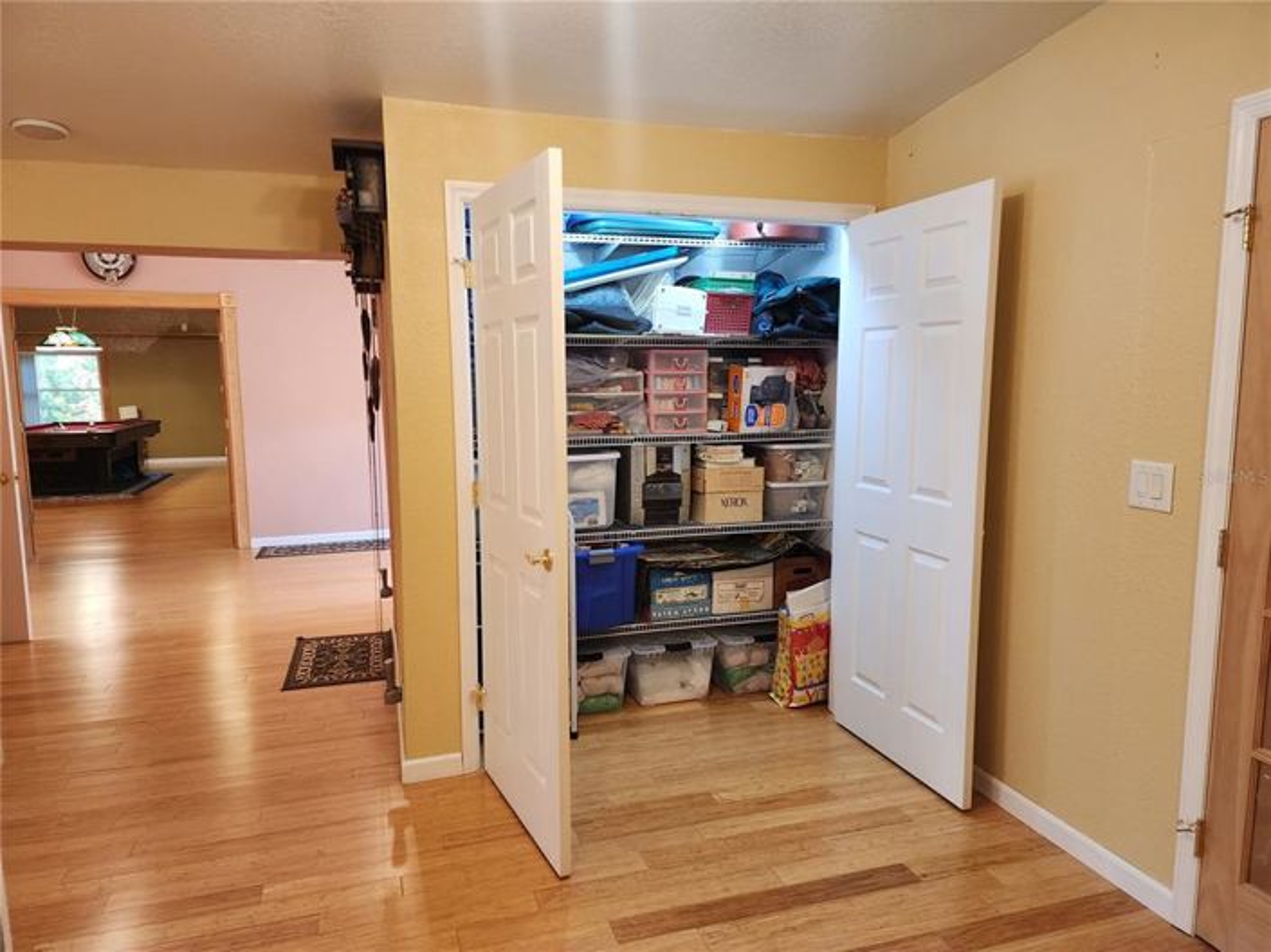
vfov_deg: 58.8
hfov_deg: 74.0
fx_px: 844
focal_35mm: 23
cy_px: 476
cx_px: 636
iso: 400
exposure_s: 1/120
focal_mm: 6.4
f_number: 1.8
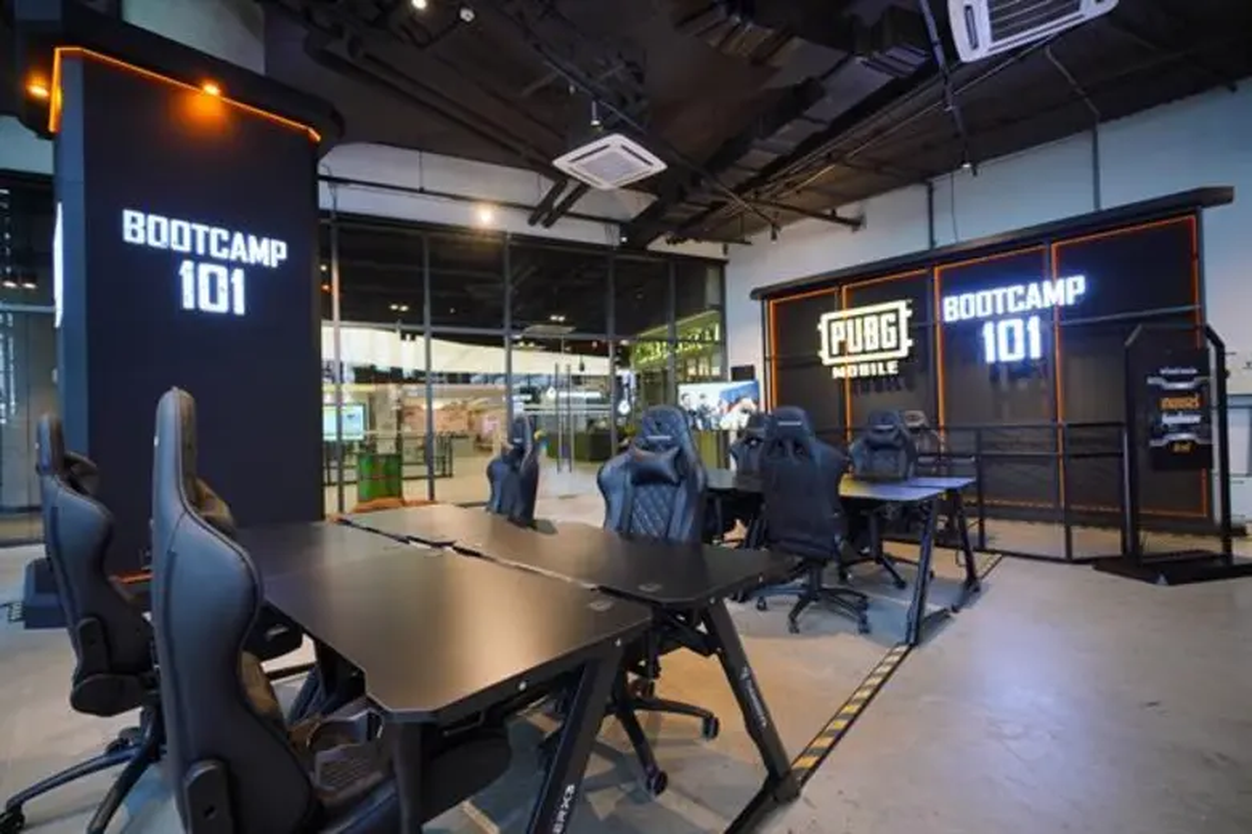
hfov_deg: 100.4
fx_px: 522
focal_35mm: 15
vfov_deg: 77.3
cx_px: 626
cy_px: 417
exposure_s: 1/50
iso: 500
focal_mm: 15
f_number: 4
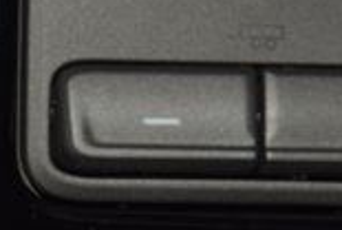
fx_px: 4121
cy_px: -34
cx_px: -42
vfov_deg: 3.2
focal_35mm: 433
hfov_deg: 4.7
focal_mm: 70
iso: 100
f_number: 8
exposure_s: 1/125
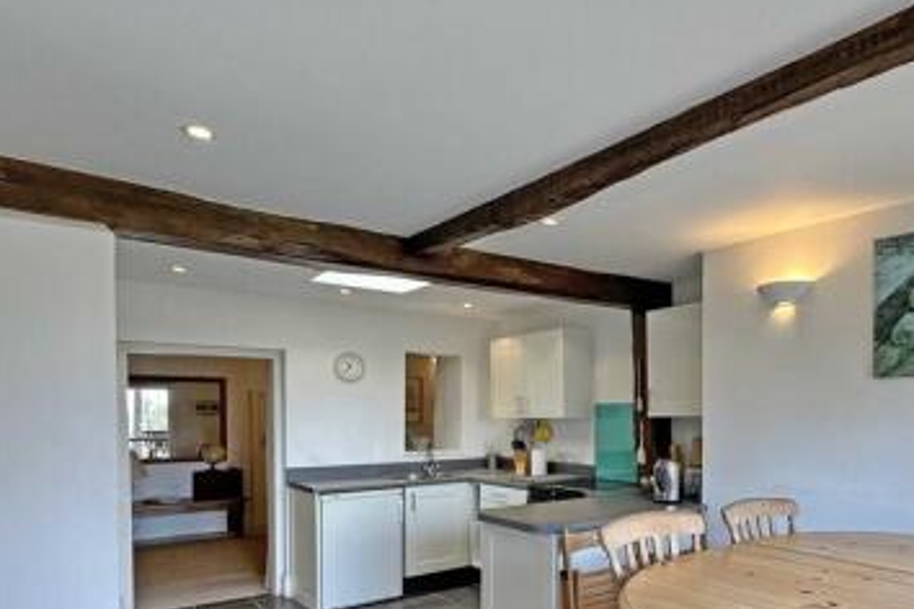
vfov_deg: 49.2
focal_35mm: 24
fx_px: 609
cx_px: 618
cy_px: 510
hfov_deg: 71.3
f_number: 2.2
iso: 100
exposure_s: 1/100
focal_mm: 2.22
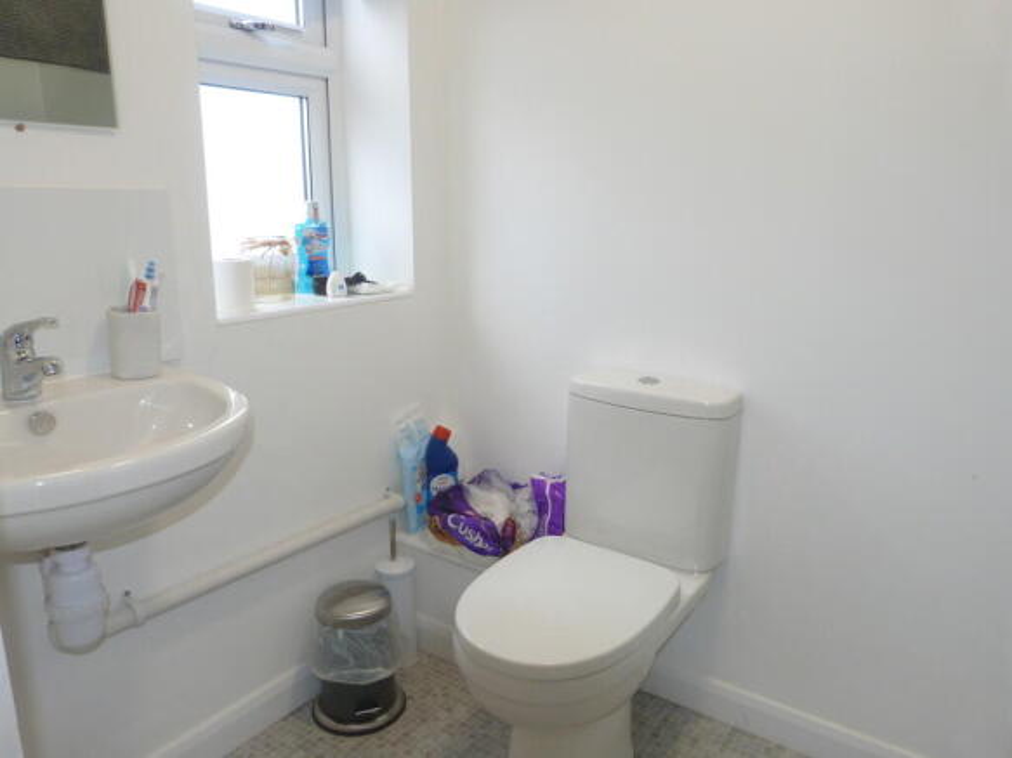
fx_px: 731
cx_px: 506
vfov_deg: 54.9
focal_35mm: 25
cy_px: 379
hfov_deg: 69.4
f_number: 2.8
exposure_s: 1/30
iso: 100
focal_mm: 4.5
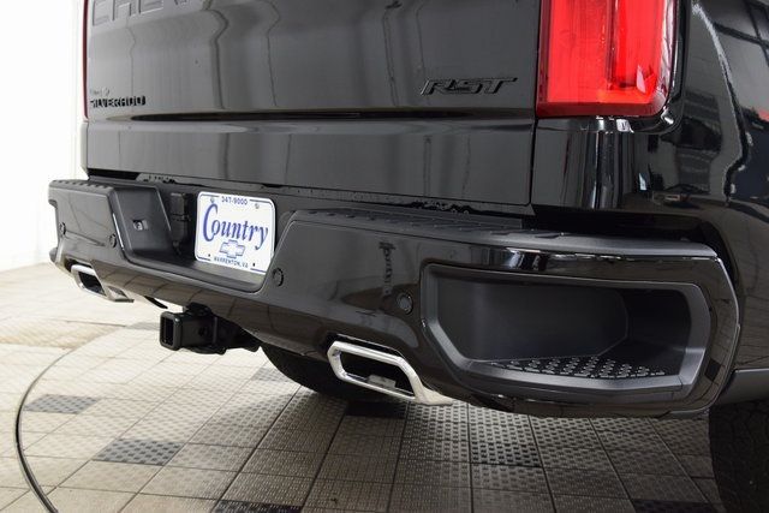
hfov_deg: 45.0
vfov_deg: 30.9
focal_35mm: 44
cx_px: 384
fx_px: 929
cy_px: 256
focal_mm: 29
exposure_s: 1/15
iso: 1250
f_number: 6.3
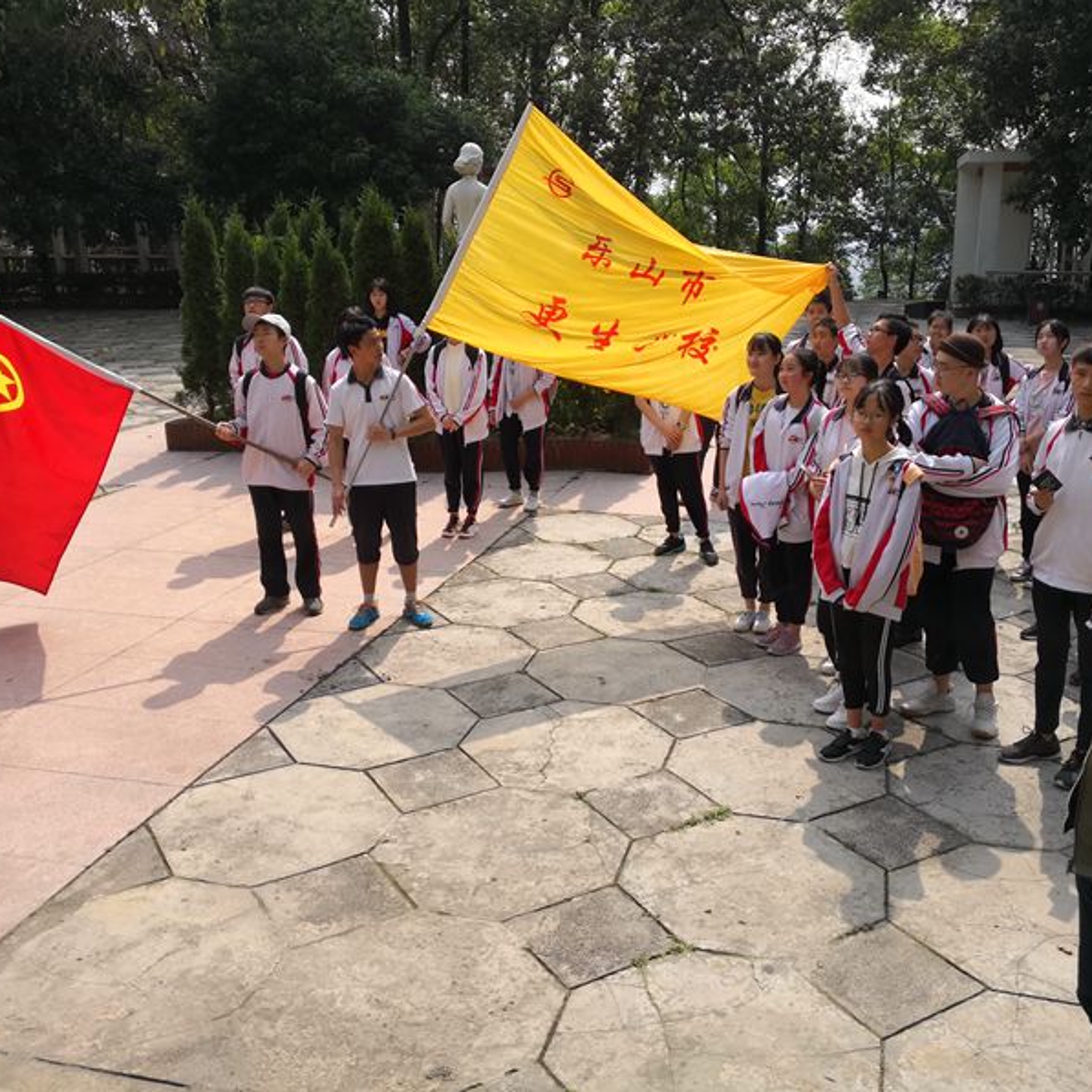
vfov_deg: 51.1
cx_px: 620
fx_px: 1142
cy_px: 545
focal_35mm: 32
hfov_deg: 50.9
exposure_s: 1/1471
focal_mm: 3.95
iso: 50
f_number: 4
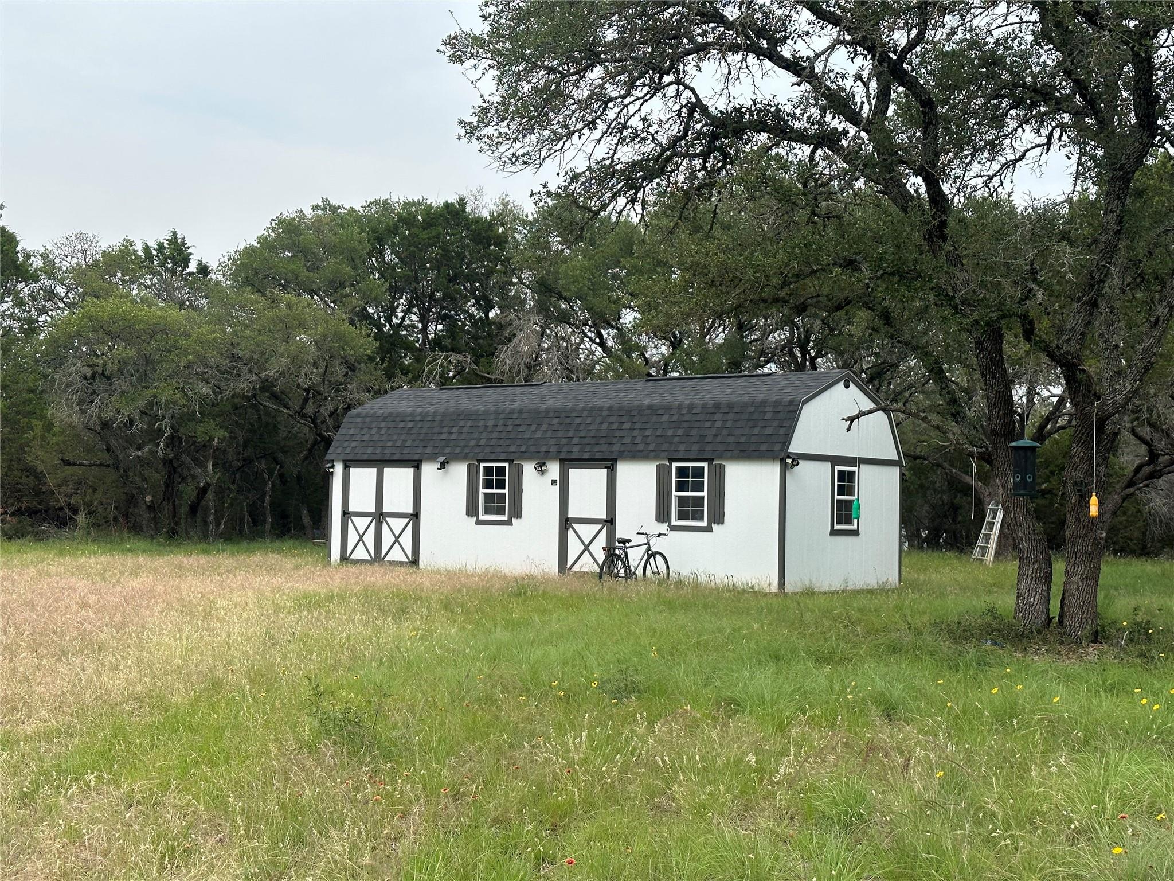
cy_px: 440
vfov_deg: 30.3
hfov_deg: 39.7
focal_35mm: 48
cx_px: 587
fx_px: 1628
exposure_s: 1/2252
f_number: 1.78
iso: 64
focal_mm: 6.86
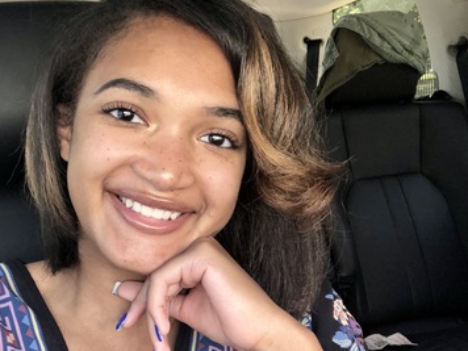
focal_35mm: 45
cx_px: 166
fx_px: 608
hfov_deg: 41.7
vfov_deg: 31.9
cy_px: 238
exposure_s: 1/120
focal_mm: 2.87
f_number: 2.2
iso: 50
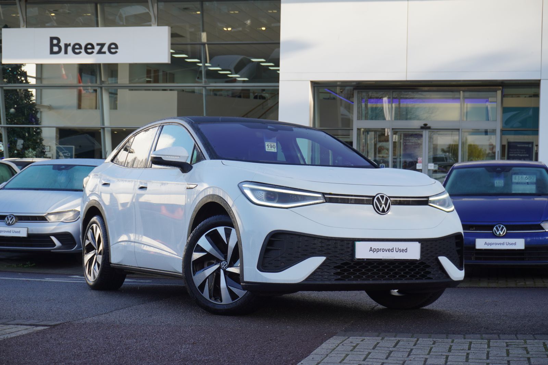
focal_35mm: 63
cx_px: 274
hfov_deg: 31.9
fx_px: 958
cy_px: 182
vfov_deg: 21.5
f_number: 5.6
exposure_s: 1/80
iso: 100
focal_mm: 42
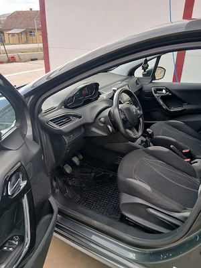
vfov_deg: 67.3
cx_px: 100
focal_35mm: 26
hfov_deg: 53.1
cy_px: 134
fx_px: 201
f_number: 1.8
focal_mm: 3.98
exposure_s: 1/50.3
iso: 32
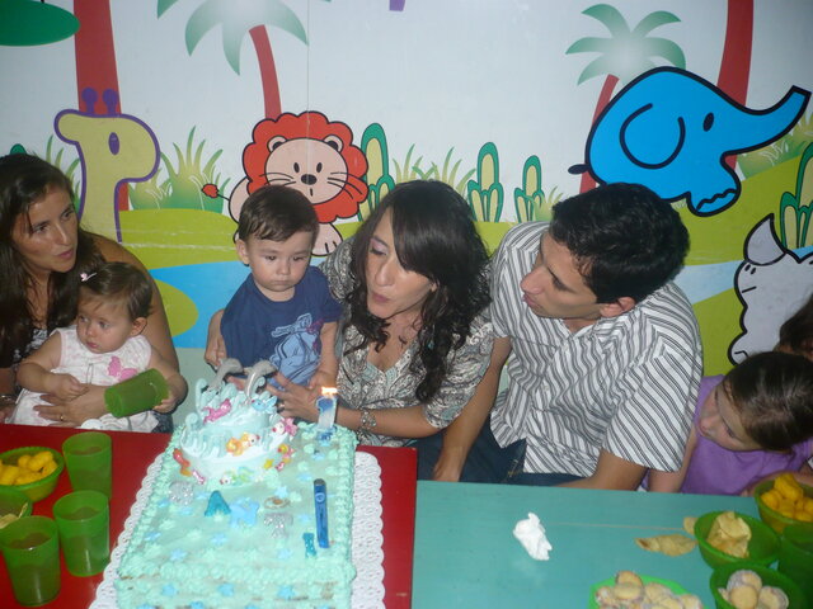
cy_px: 304
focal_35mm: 35
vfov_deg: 40.7
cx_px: 406
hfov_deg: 52.6
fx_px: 822
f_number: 2.8
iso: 125
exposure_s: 1/30
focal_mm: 5.8
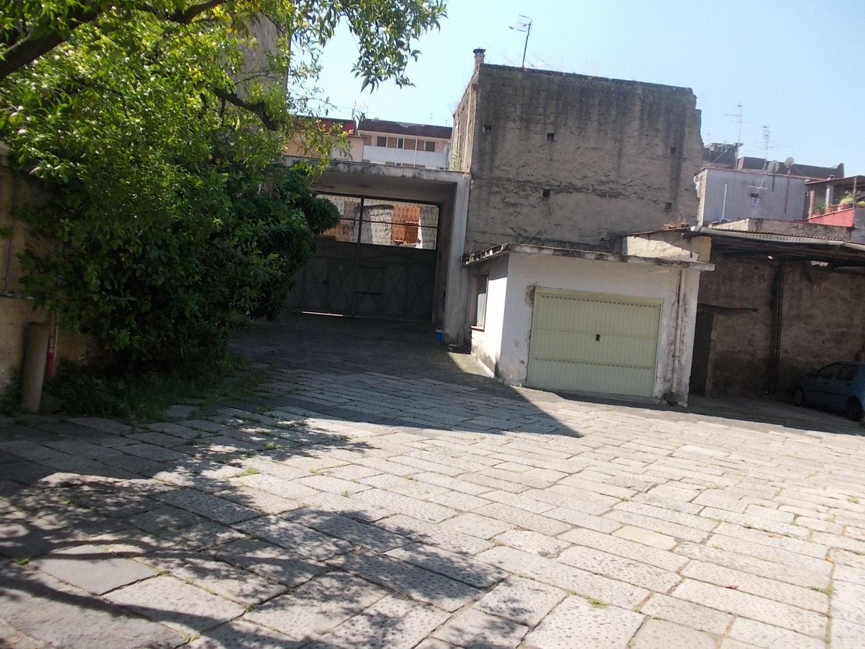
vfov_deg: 49.7
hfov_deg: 63.4
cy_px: 324
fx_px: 700
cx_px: 432
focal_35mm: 28
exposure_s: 1/160
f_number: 5.4
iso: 80
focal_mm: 4
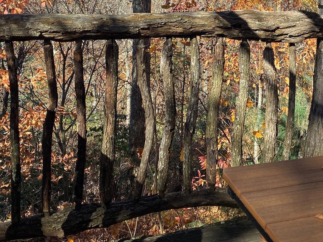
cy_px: 11
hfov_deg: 36.2
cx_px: 232
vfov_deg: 26.8
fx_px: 485
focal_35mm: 52
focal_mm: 4.25
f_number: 1.8
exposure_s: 1/1330
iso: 32
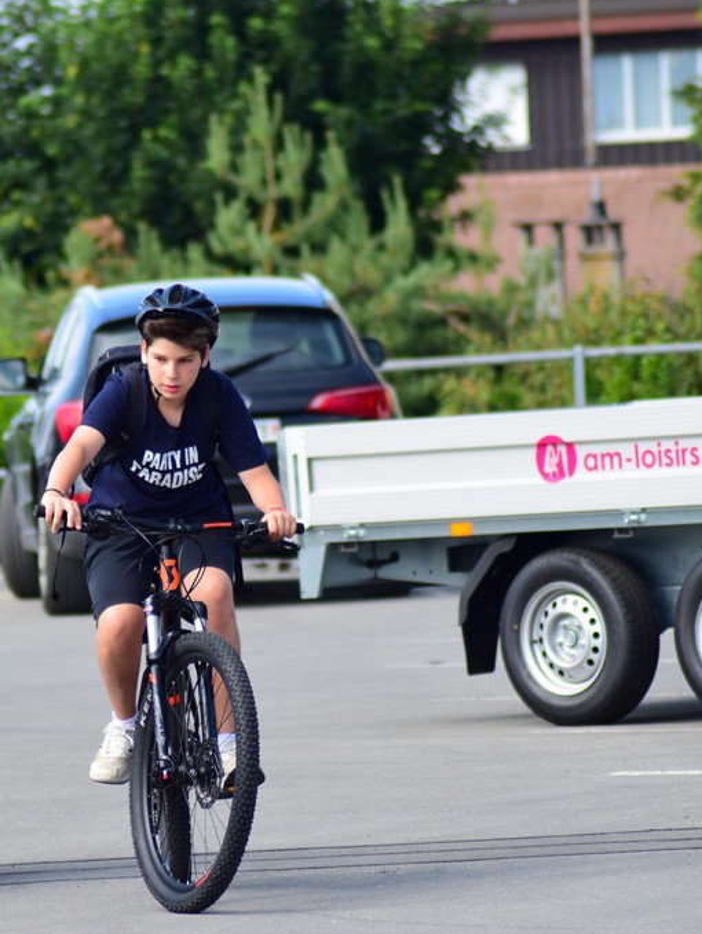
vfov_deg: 5.5
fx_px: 9691
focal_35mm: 359
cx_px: 198
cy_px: 466
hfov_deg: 4.1
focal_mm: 165
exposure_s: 1/1250
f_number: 4.5
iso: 500
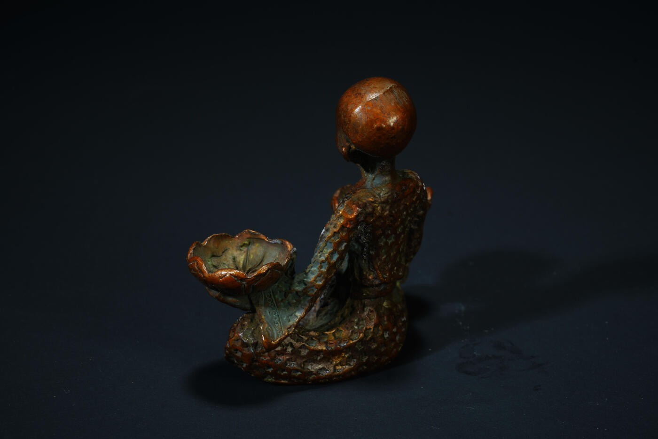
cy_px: 220
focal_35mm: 109
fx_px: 1993
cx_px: 329
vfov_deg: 12.6
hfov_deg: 18.8
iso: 100
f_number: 18
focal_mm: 73
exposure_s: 1/160
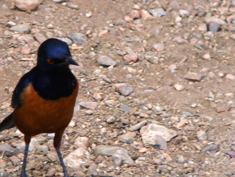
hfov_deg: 3.5
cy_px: 95
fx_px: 3884
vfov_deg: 2.6
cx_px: 54
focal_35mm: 572
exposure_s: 1/160
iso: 80
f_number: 4.2
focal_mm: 52
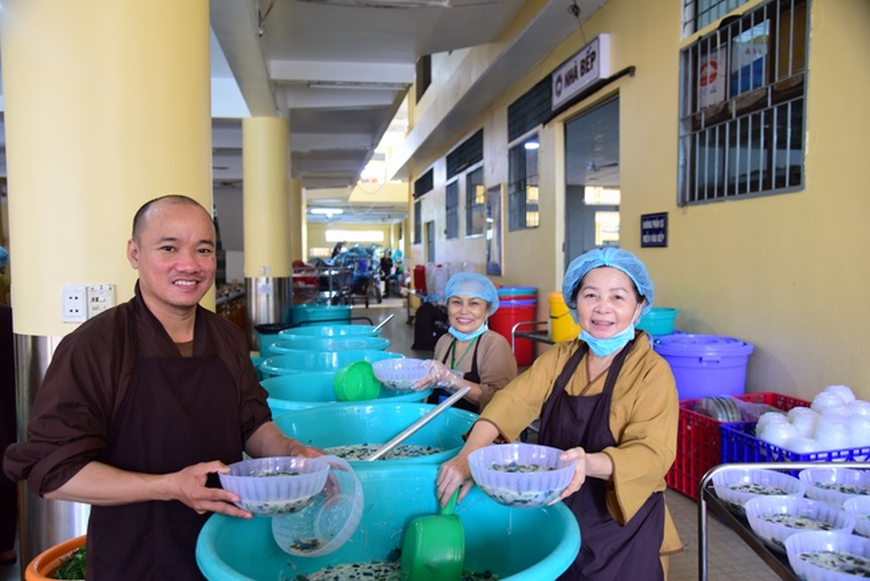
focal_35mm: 30
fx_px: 725
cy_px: 290
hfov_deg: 61.9
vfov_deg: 43.6
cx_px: 435
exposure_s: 1/30
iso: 1000
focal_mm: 30
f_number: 4
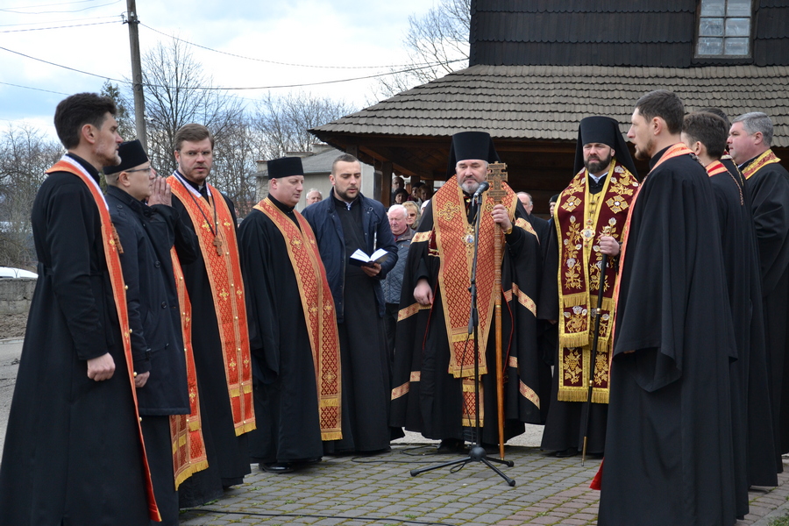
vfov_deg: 21.6
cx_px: 394
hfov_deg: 31.9
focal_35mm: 63
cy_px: 263
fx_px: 1381
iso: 400
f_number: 4.8
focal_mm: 42
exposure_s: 1/800
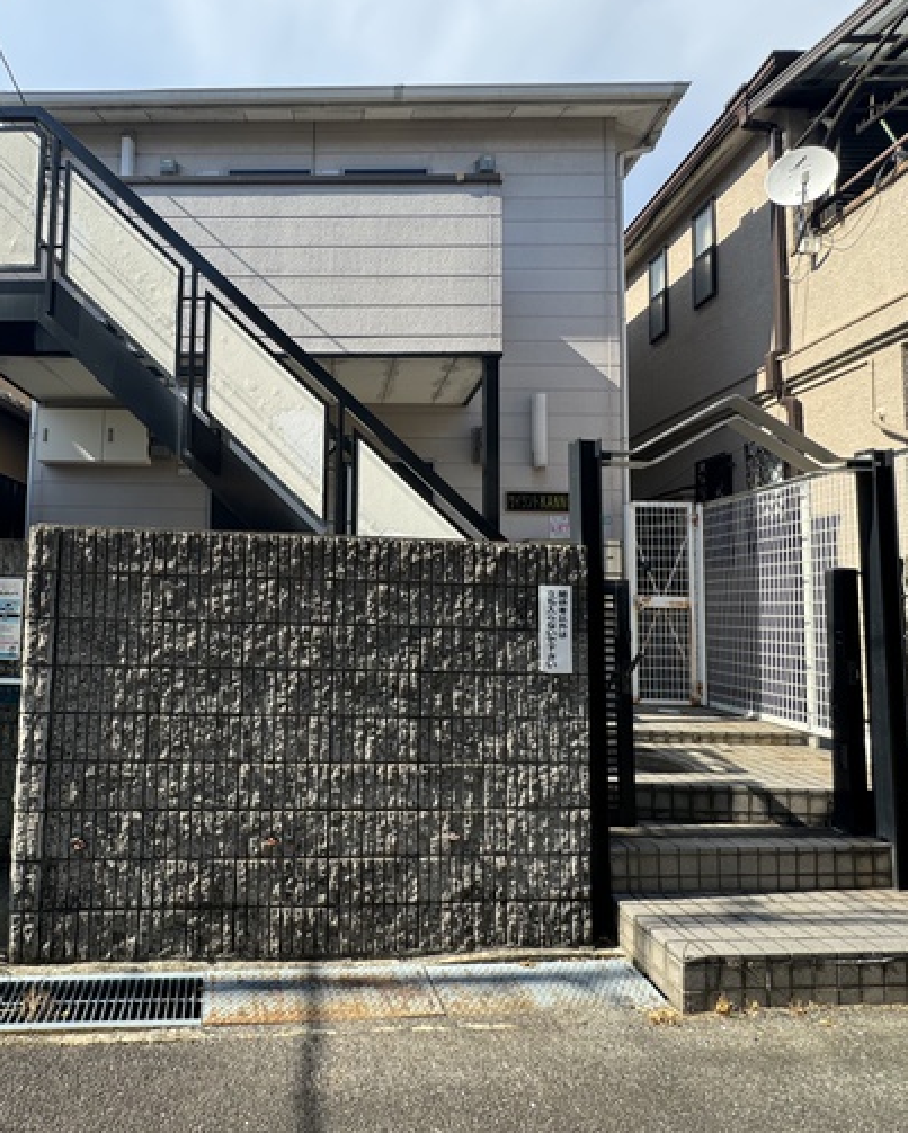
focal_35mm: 19
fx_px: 638
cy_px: 553
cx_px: 300
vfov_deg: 83.2
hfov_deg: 68.8
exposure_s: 1/473
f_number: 2.2
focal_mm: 2.22
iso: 40
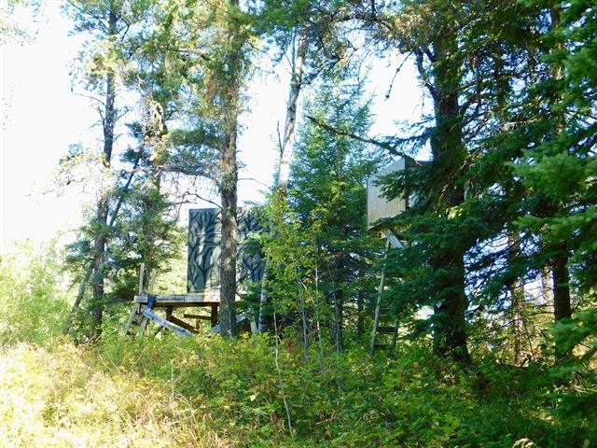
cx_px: 298
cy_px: 224
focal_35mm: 45
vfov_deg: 32.2
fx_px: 776
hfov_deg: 42.1
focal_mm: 8
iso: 125
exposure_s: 1/80
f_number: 3.7
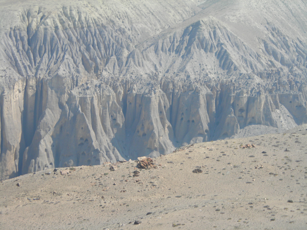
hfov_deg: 17.0
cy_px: 115
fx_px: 1029
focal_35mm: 116
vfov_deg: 12.8
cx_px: 154
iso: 50
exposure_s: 1/156
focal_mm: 19.2
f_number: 5.3
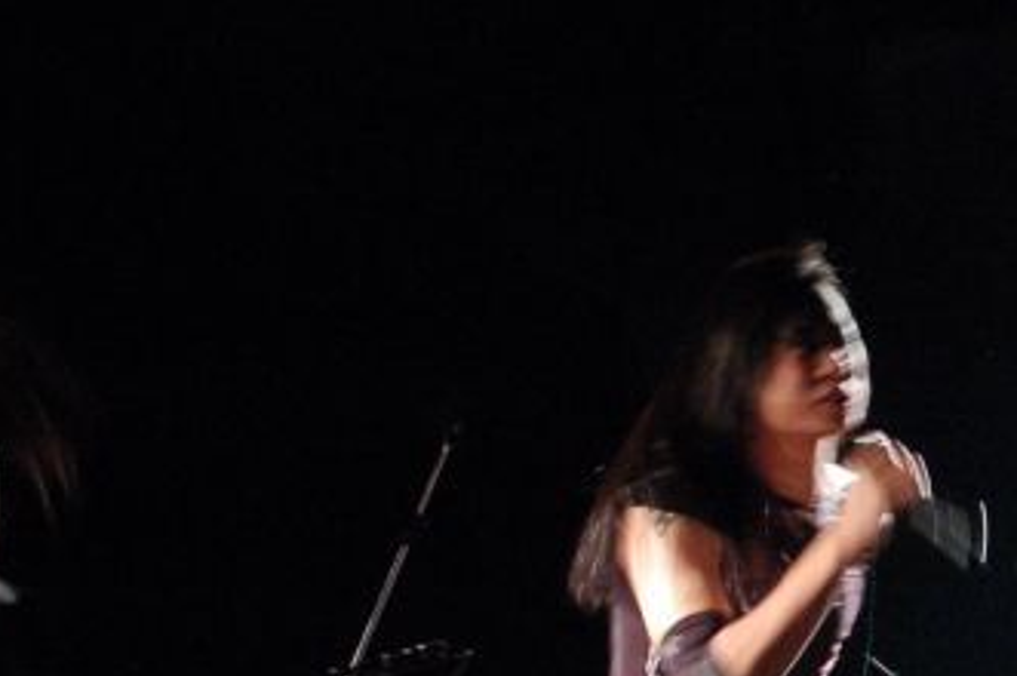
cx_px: 1158
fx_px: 7042
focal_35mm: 250
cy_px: 232
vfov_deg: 5.5
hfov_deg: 8.2
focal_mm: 55
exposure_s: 1/25
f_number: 5.6
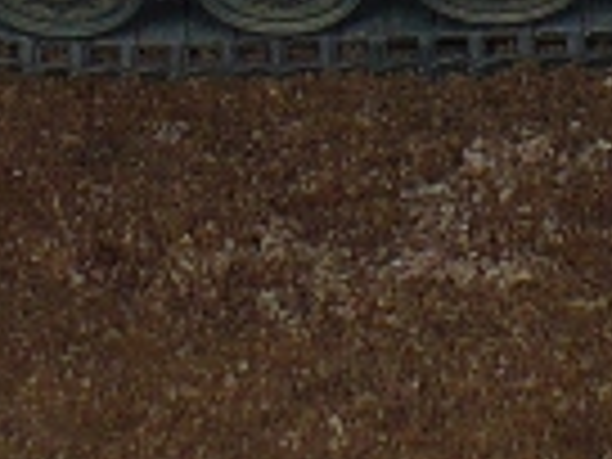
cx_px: 882
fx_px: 4933
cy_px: -1022
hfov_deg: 7.0
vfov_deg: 5.0
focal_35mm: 279
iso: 100
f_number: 2.8
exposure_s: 1/50
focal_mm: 6.1
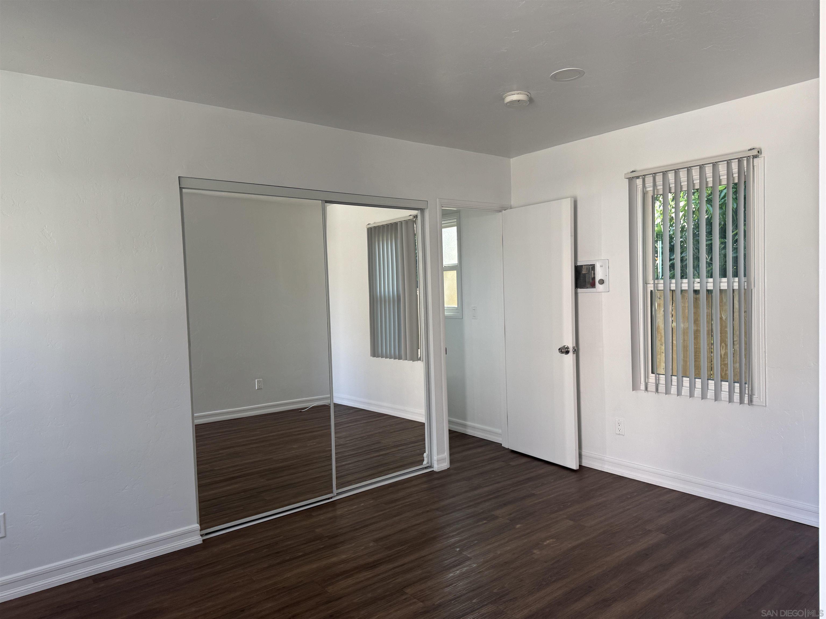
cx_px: 413
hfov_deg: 71.6
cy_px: 310
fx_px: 573
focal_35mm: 24
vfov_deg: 56.8
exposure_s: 1/121
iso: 80
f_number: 1.78
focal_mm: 6.76
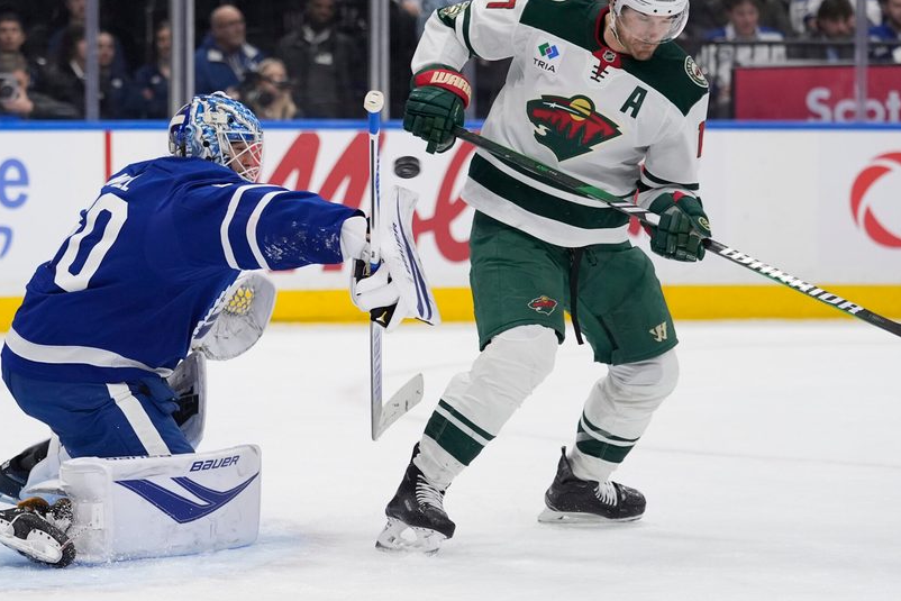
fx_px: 3229
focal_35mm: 129
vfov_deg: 10.6
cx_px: 444
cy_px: 267
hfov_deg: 15.9
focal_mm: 101
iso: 2000
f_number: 2.8
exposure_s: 1/2000
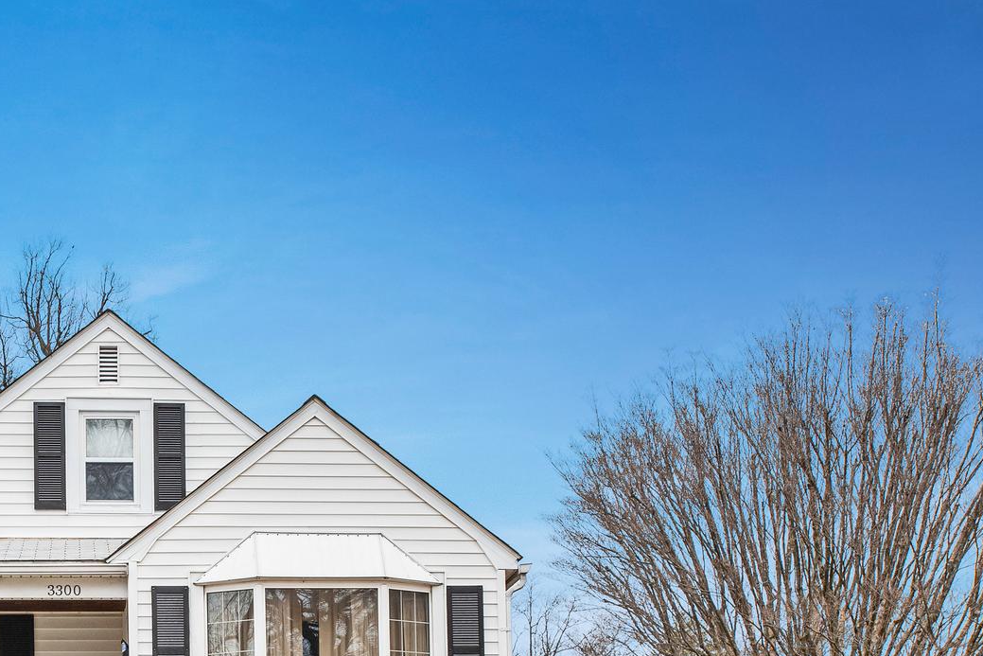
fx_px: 1884
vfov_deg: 19.3
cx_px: 98
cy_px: 631
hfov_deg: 28.1
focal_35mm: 69
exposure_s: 1/200
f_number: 7.1
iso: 640
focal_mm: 35
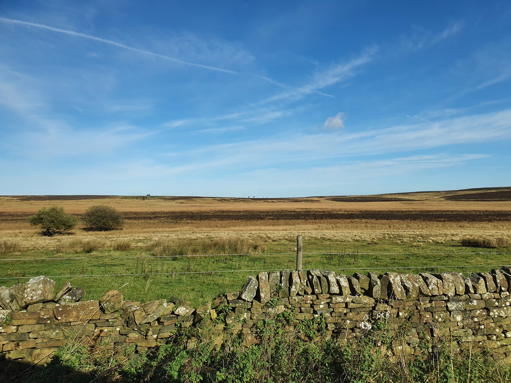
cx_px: 256
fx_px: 384
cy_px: 192
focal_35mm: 26
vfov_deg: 53.1
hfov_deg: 67.3
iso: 50
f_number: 2.4
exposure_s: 1/1612
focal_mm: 4.32
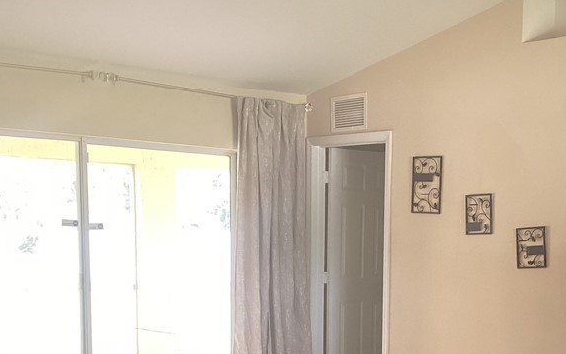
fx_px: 910
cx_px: 395
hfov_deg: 34.1
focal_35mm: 59
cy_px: 333
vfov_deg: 21.4
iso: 200
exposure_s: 1/60
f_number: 2.4
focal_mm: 3.3
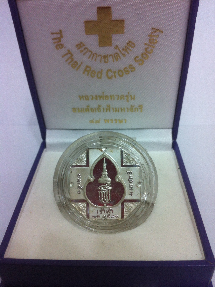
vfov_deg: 52.7
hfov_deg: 40.6
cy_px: 144
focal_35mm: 35
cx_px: 108
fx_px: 291
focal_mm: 3.85
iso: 100
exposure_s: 1/17
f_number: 2.8
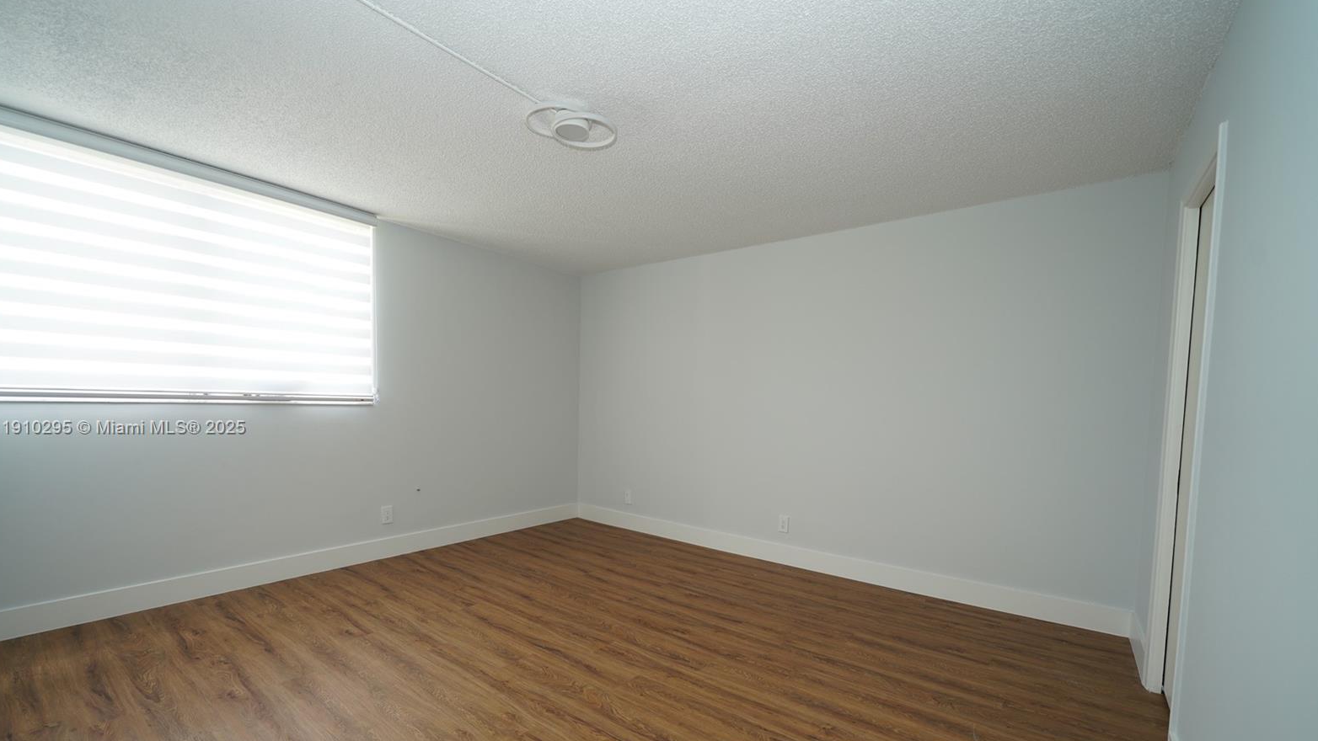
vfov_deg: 70.1
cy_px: 429
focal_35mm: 15
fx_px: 524
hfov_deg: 103.0
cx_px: 650
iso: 320
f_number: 4
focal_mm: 14
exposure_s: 1/60
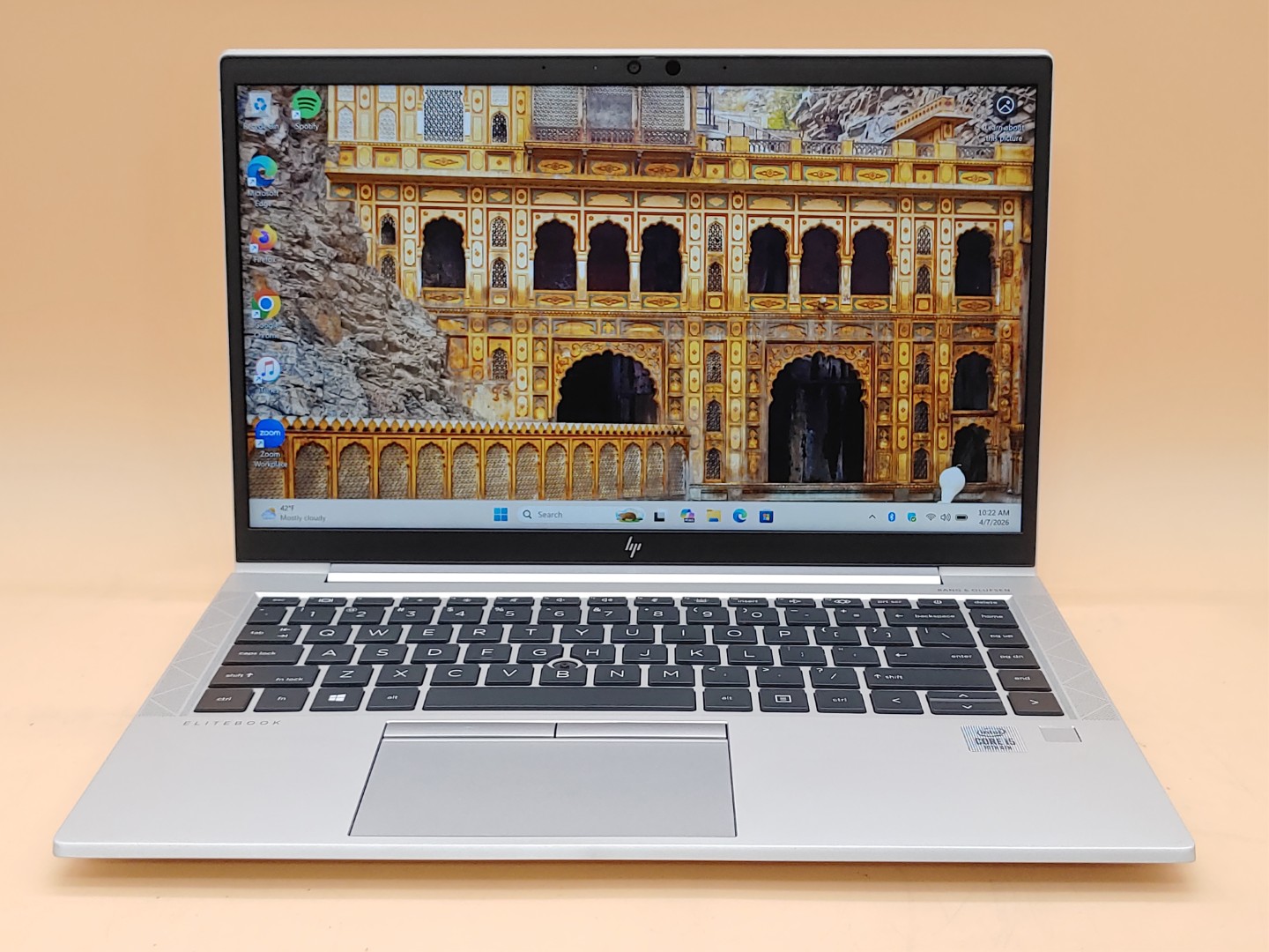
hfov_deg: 42.9
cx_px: 634
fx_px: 1613
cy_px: 476
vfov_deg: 32.9
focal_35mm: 44
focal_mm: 4.36
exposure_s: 1/120
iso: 50
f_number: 1.8
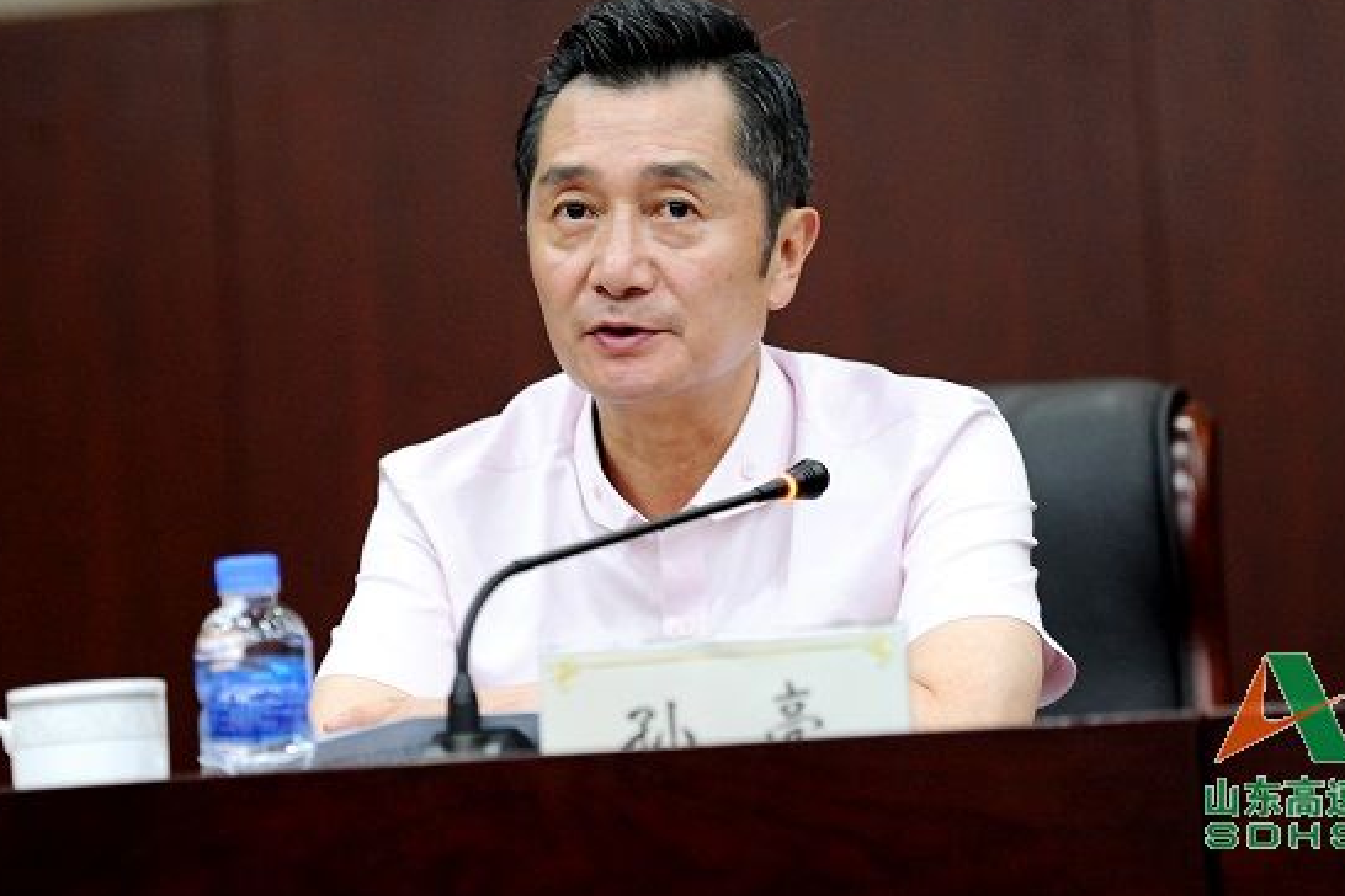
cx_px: 645
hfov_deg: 15.6
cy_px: 378
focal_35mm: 131
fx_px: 4894
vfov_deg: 10.5
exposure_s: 1/125
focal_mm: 110
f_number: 2.8
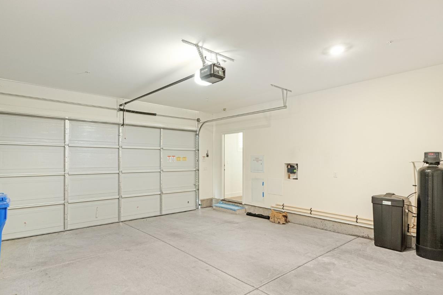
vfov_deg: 64.5
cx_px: 189
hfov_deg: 86.3
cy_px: 151
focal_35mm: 19
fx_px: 234
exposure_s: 1/160
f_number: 8
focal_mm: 16
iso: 100
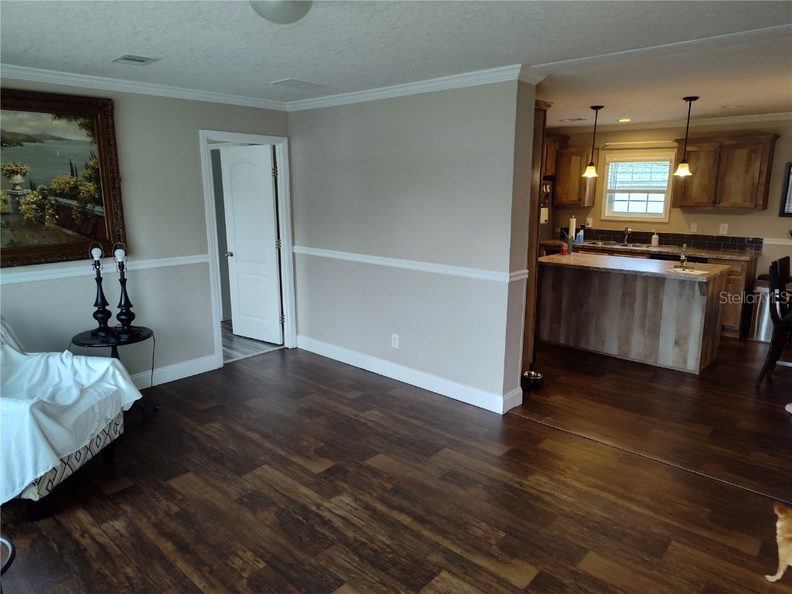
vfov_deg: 58.9
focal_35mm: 23
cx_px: 396
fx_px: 526
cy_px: 297
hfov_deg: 73.9
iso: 534
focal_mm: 5.56
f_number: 1.8
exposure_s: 1/120
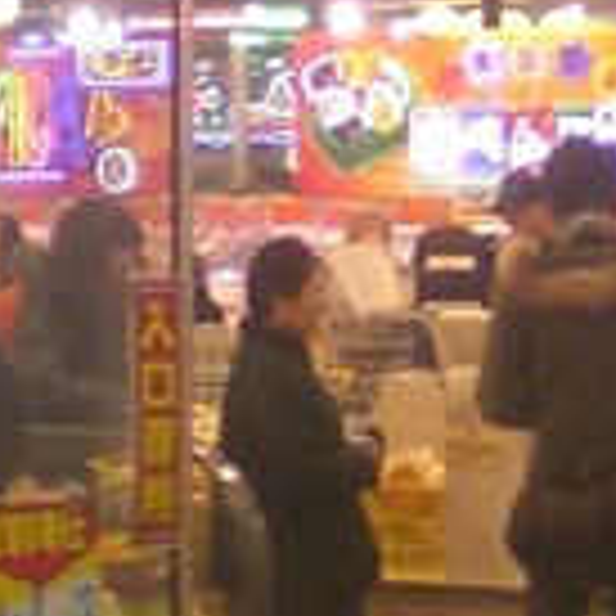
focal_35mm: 245
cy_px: 252
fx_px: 4933
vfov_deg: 7.1
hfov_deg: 7.1
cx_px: 571
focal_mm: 6.3
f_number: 3.1
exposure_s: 1/100
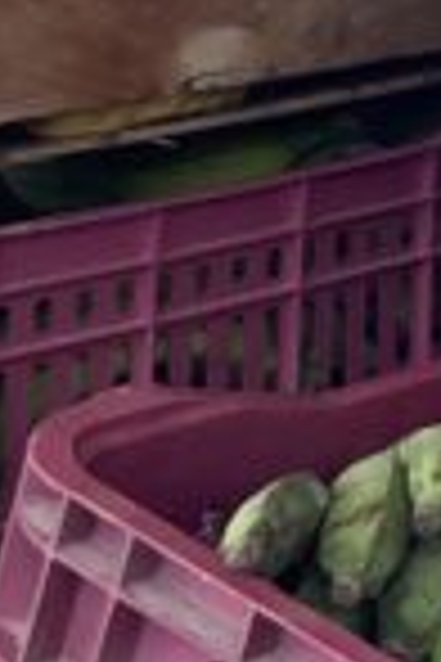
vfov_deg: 10.5
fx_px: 3454
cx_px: 1755
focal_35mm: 188
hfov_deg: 6.1
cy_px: -410
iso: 32
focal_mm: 4.2
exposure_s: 1/749
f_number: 1.6
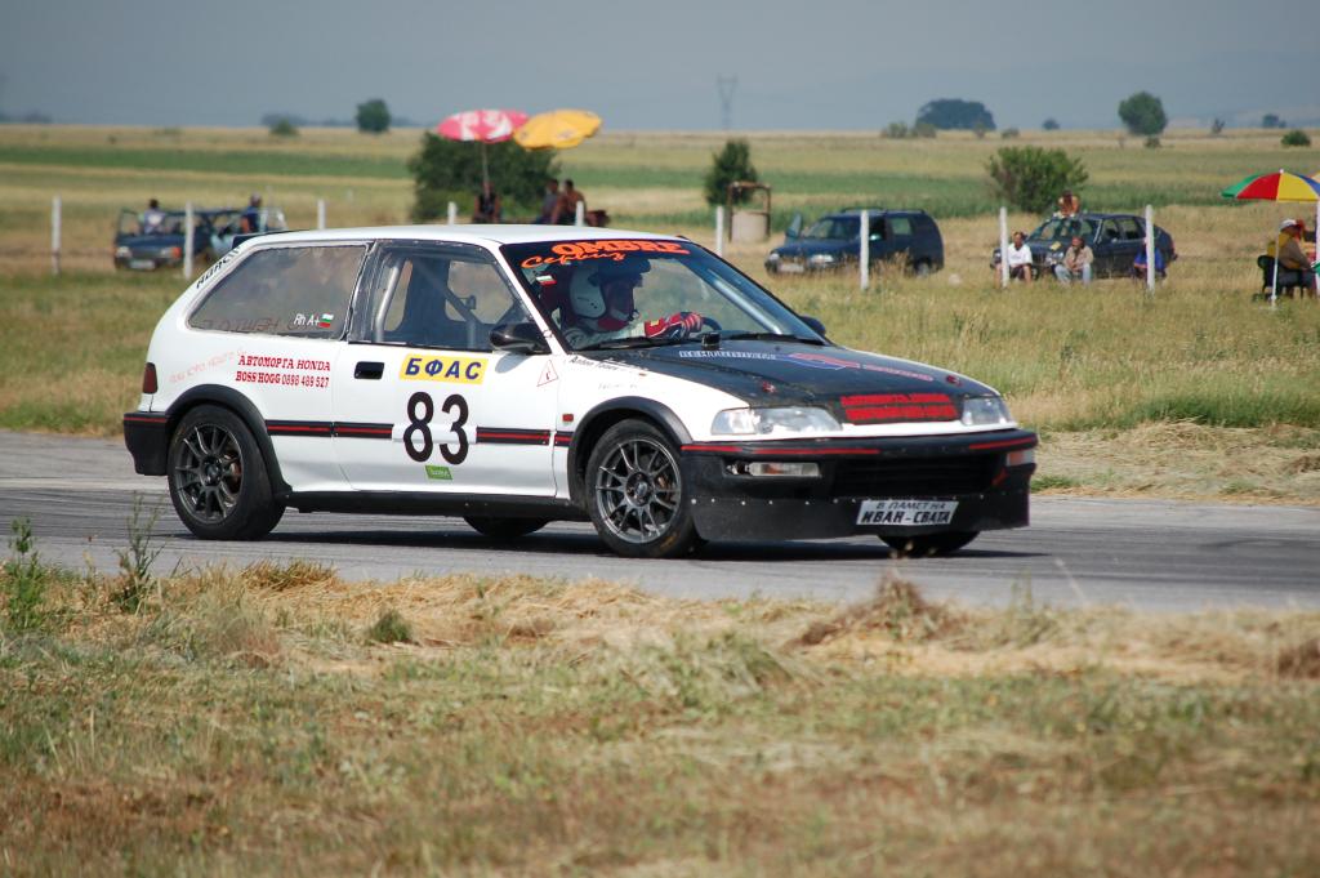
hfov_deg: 6.9
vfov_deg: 4.6
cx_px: 660
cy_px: 439
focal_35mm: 300
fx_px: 10991
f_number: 5.6
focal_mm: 200
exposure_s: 1/1250
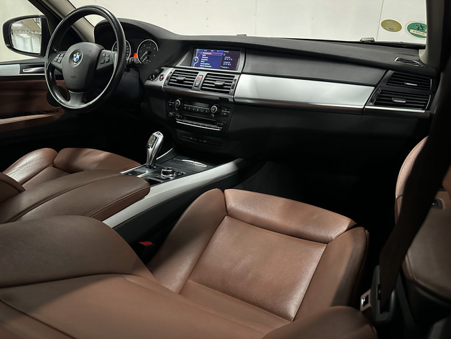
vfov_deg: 56.8
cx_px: 226
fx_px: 313
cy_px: 170
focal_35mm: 24
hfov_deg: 71.6
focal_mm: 6.86
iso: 1000
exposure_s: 1/35
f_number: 1.8
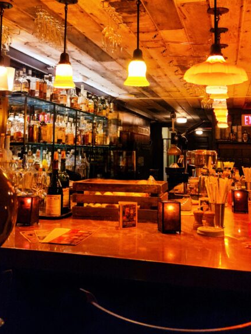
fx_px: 396
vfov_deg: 45.1
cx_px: 109
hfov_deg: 35.1
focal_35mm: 41
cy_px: 111
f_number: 1.8
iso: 640
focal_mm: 5.4
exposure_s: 1/30
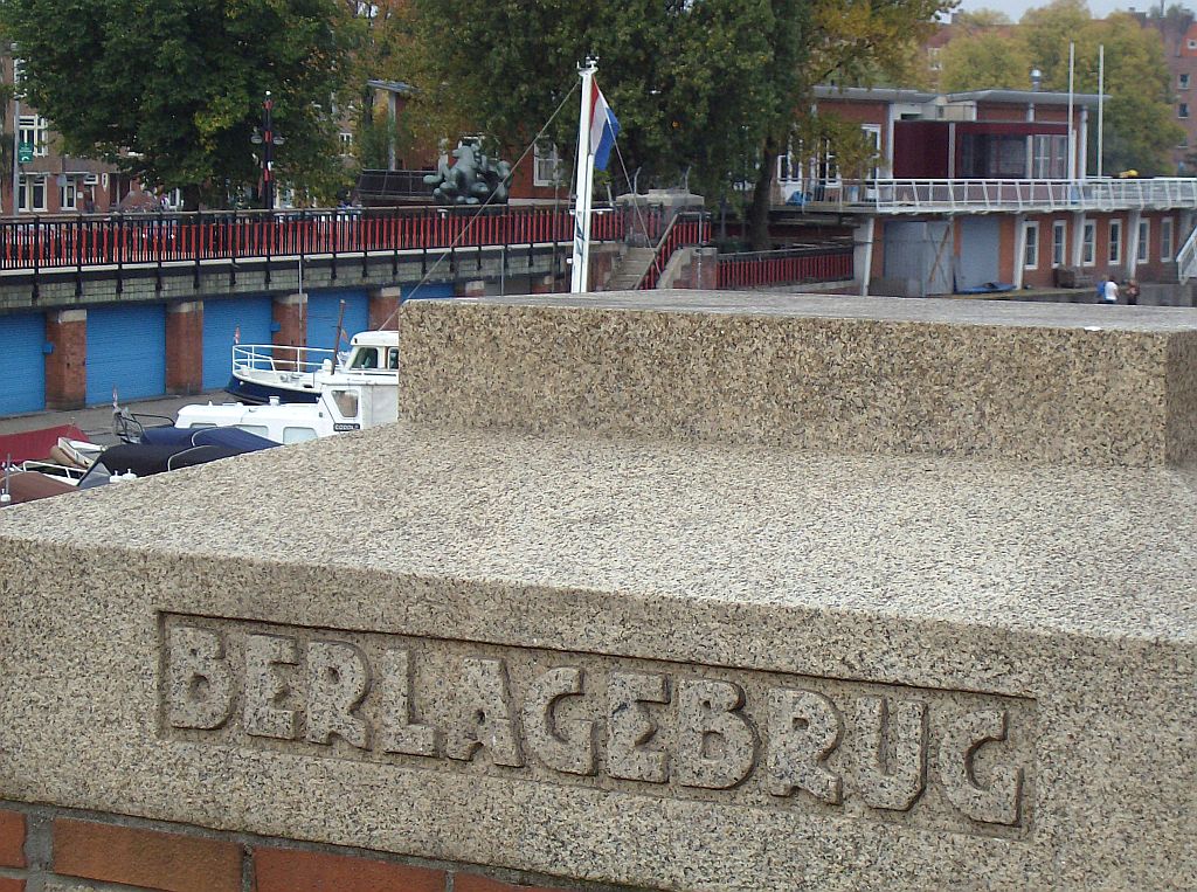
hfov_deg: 18.3
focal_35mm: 108
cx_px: 598
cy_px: 446
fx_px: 3726
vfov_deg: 13.7
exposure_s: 1/553
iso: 100
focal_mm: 18
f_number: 4.8
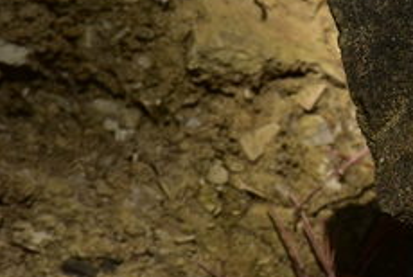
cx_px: 535
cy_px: 75
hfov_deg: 3.8
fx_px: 6283
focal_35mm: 547
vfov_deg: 2.5
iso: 180
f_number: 11
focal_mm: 140
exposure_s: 1/125
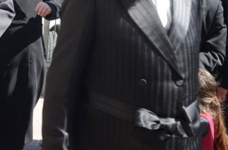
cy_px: -21
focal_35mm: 111
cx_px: 11
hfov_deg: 18.1
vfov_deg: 12.0
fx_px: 701
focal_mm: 26
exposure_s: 1/125
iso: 250
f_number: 9
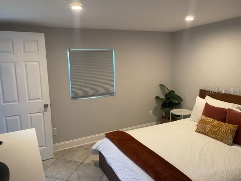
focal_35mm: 26
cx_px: 120
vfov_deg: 53.1
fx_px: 181
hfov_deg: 67.3
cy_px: 90
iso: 125
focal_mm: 4.2
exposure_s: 1/60
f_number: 1.6
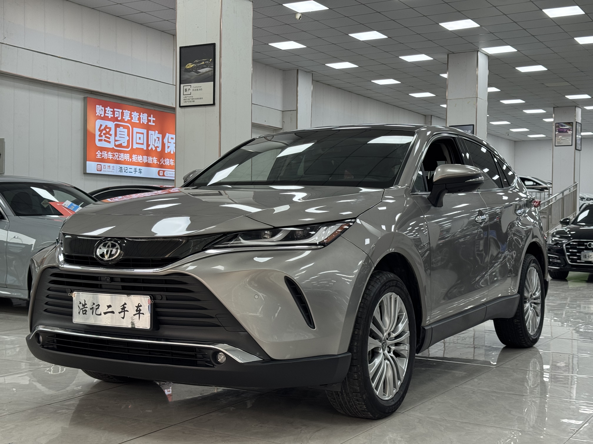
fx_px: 822
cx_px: 296
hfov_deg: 39.7
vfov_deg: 30.3
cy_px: 222
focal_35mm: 48
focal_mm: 6.76
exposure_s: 1/100
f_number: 1.78
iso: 64
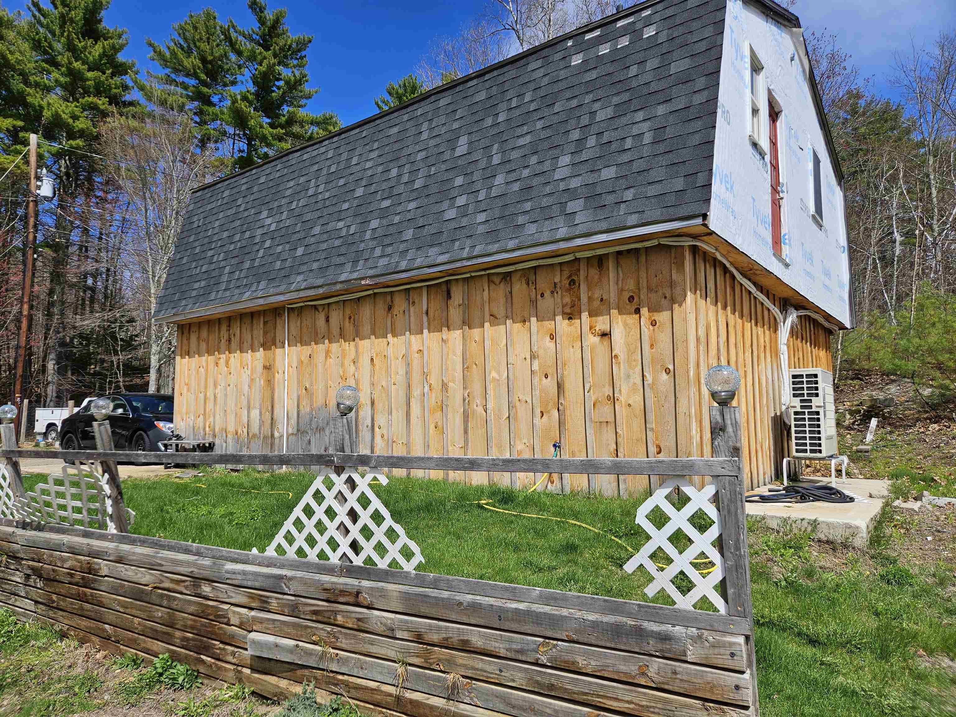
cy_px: 358
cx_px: 478
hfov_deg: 73.9
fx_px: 635
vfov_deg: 58.9
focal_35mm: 23
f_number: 1.8
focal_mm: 5.4
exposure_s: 1/2271
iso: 25
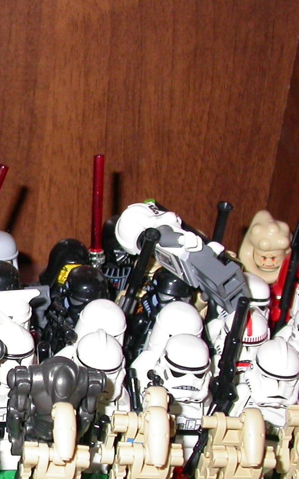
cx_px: -95
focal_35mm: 93
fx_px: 1213
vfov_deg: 22.2
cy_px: 332
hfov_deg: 13.5
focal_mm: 7.85
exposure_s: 1/60
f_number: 2.6
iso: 100
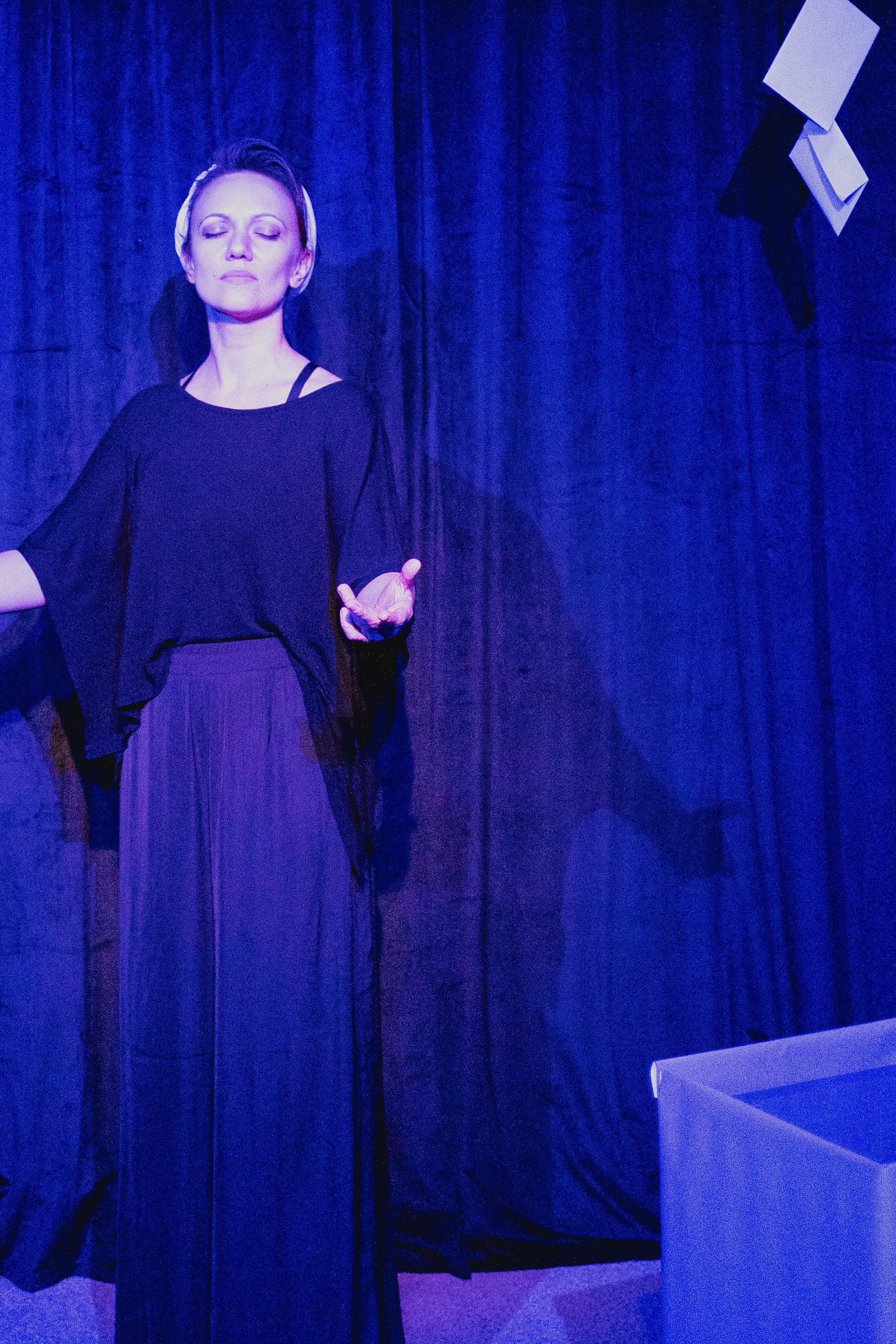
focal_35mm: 64
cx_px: 264
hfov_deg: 21.1
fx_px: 2389
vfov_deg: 30.5
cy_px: 241
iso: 8000
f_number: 1.8
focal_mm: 35
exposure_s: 1/100
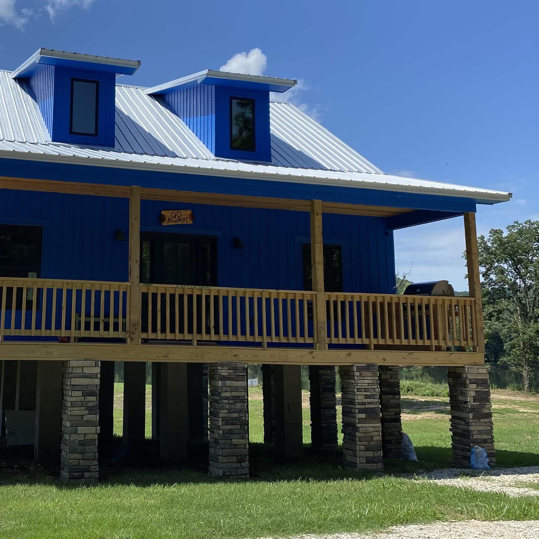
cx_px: 115
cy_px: 212
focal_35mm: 41
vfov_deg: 40.7
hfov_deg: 39.5
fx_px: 722
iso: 32
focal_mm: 4.25
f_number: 1.8
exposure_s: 1/2890
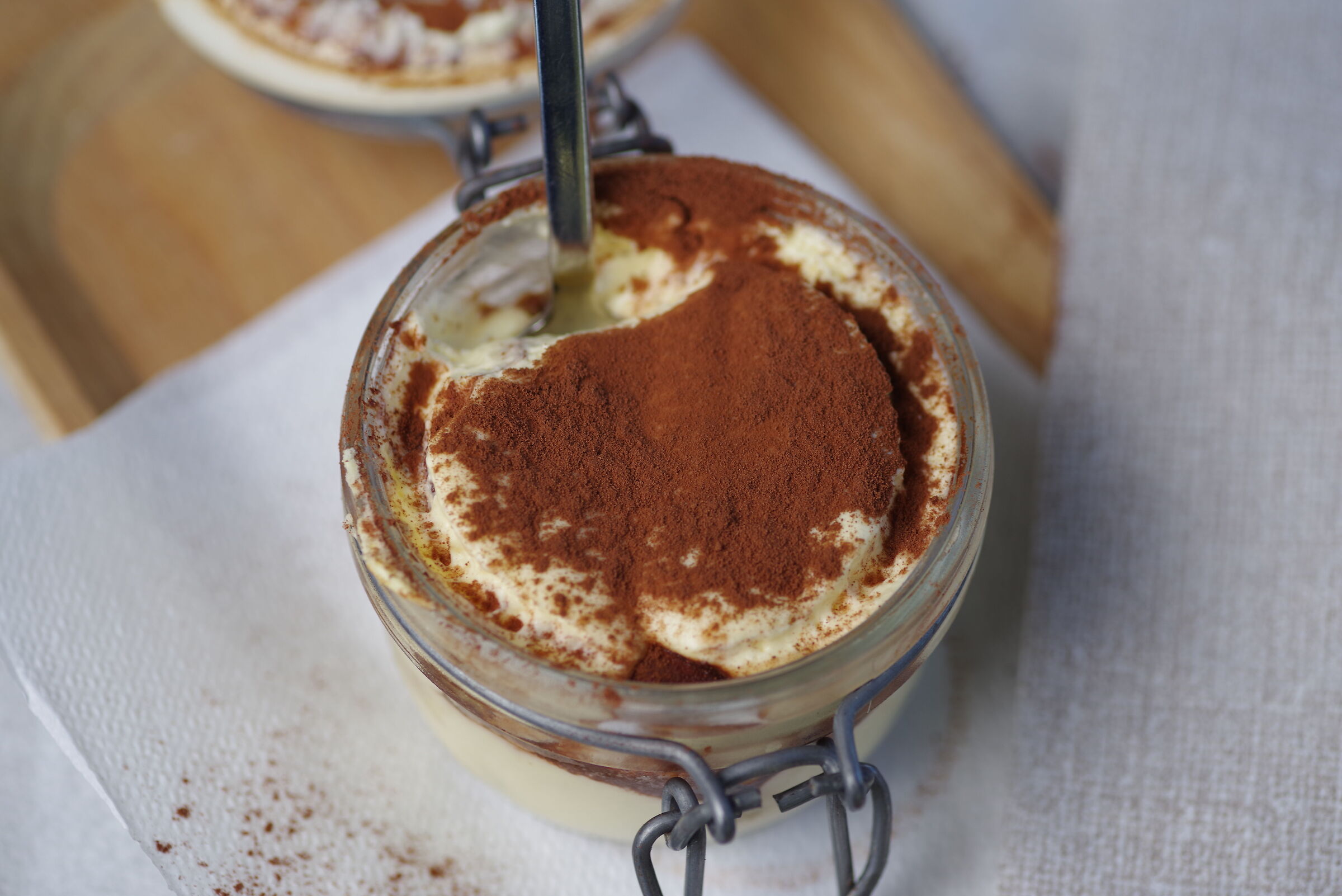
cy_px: 448
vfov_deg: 13.7
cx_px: 671
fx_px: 3729
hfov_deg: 20.4
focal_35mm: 100
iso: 100
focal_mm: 100
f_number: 5
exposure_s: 1/100
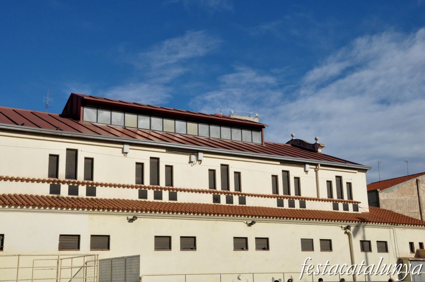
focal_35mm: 46
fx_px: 548
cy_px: 141
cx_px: 212
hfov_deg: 42.4
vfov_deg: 28.9
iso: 500
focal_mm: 31
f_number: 13
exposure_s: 1/640
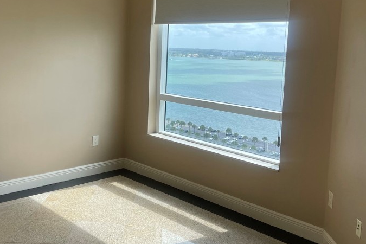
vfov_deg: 32.4
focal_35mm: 41
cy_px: 87
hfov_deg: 47.4
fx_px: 417
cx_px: 168
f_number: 1.6
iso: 32
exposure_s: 1/785
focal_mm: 4.2
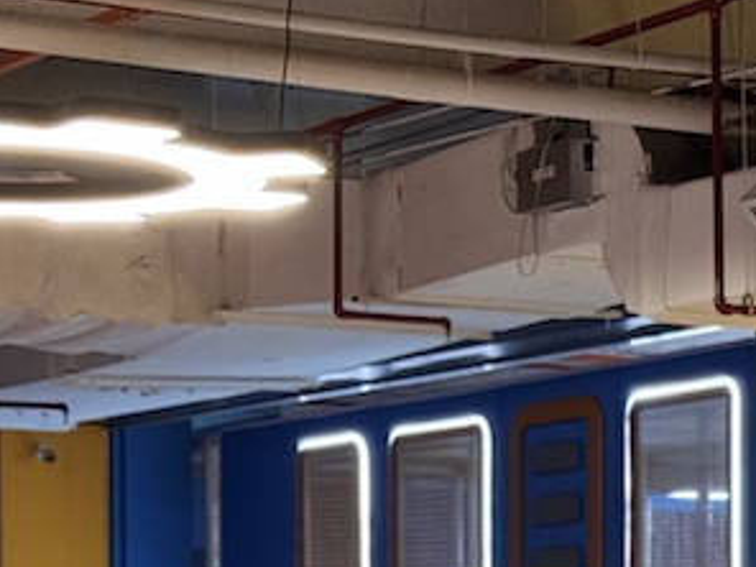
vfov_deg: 8.9
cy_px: 863
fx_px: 3538
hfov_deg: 12.1
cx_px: 621
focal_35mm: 162
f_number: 1.78
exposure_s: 1/60
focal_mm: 6.76
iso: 200
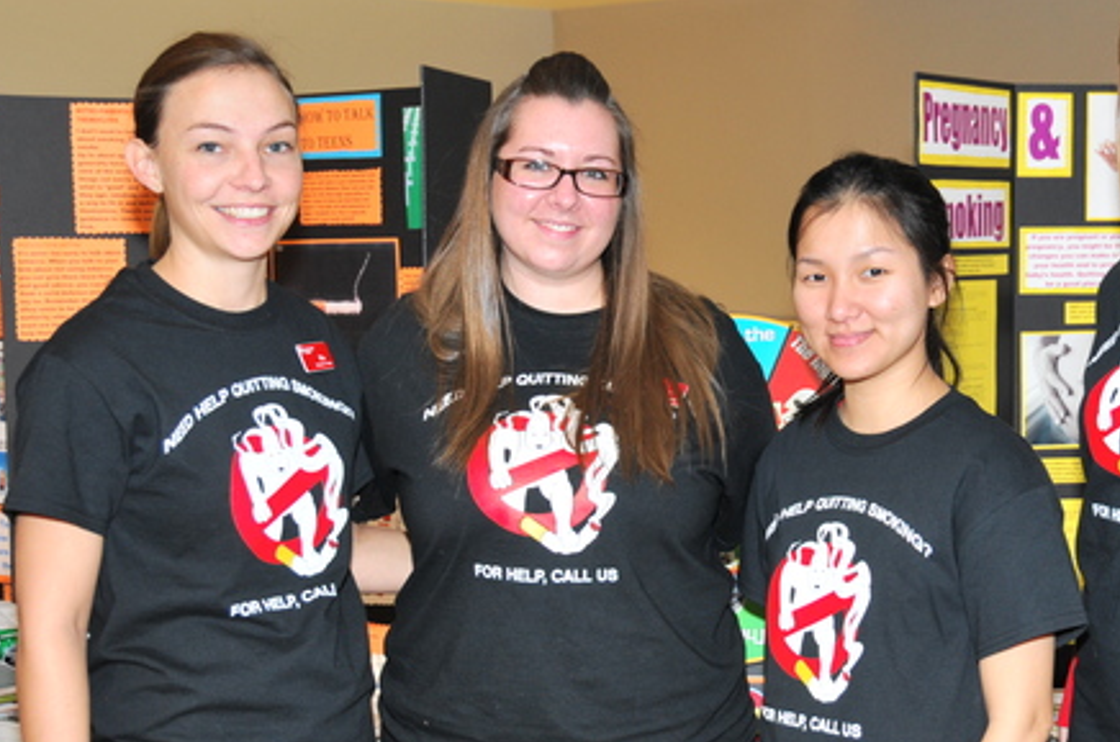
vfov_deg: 18.9
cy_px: 424
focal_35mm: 72
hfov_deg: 28.0
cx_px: 766
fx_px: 2230
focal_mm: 29
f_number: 5
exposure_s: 1/60
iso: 500
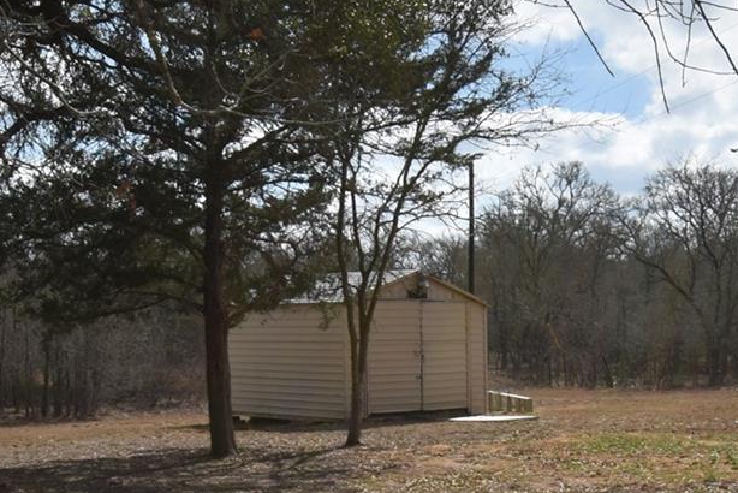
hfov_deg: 28.6
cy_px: 490
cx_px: 501
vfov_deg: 19.0
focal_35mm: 70
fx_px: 1436
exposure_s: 1/200
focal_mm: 14
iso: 100
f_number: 13
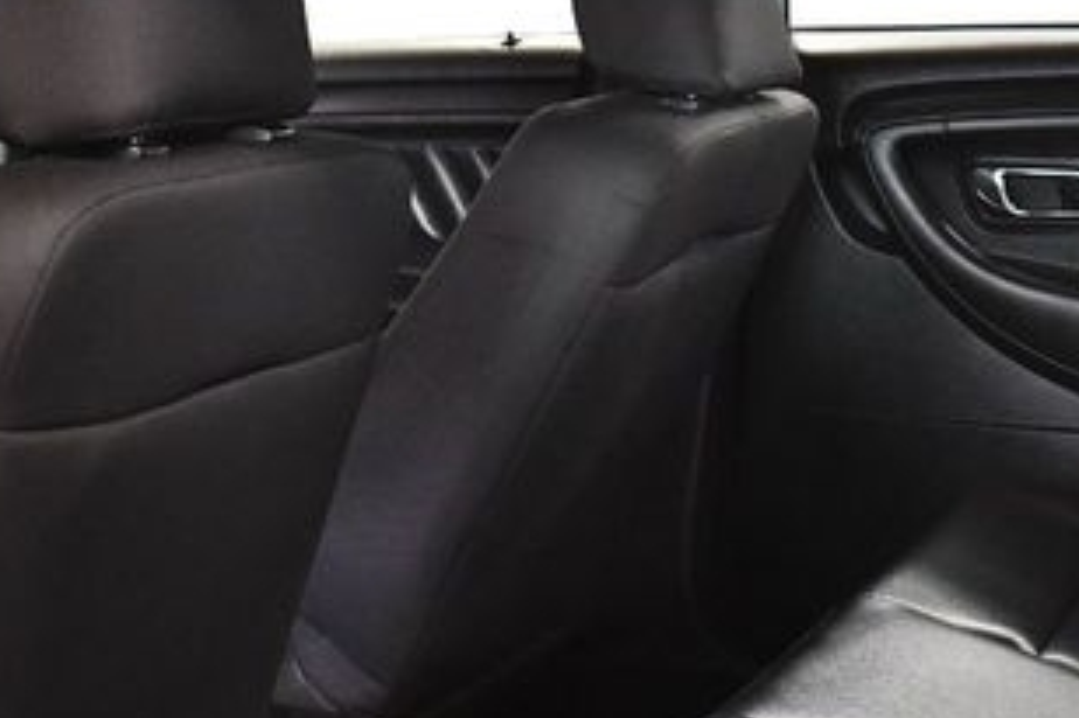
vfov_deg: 18.0
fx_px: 2247
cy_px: 145
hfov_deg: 27.0
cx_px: 473
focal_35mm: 75
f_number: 3.5
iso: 2800
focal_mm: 18
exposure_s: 1/125
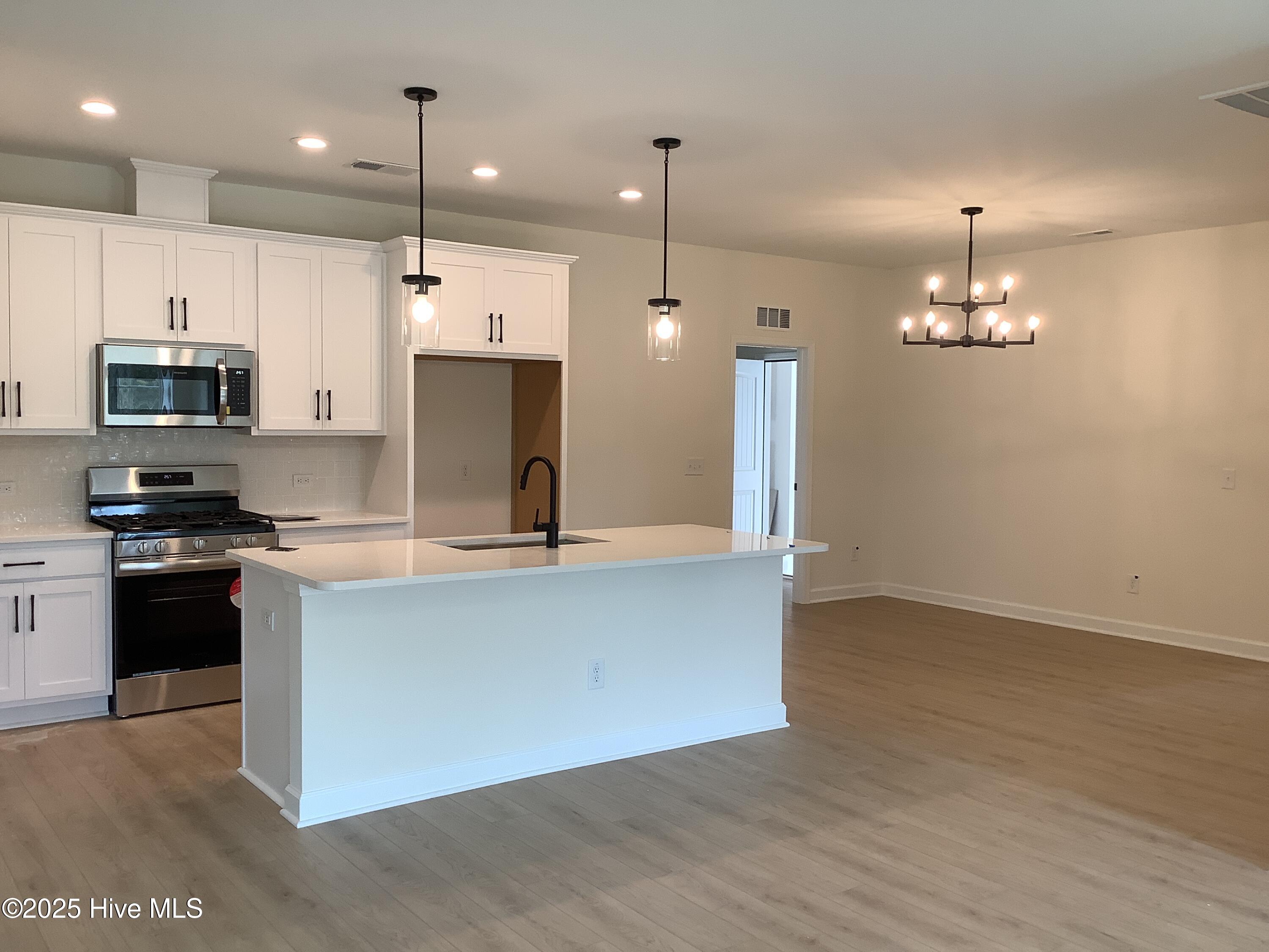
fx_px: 1136
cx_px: 634
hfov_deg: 58.4
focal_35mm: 31
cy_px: 476
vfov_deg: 45.4
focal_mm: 3.3
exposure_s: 1/50
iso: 50
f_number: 2.4
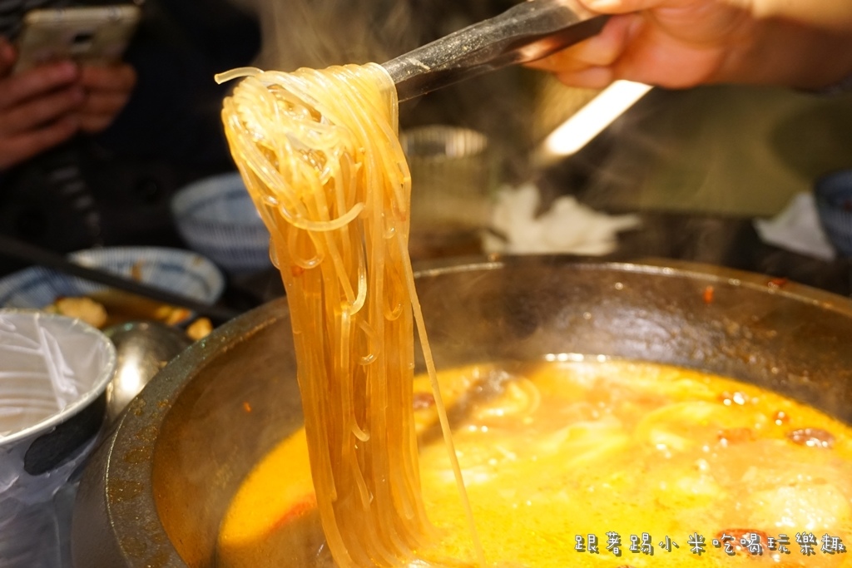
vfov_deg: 29.0
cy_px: 284
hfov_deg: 42.3
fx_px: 1101
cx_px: 426
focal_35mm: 46
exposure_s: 1/60
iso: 1250
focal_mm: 31
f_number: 5
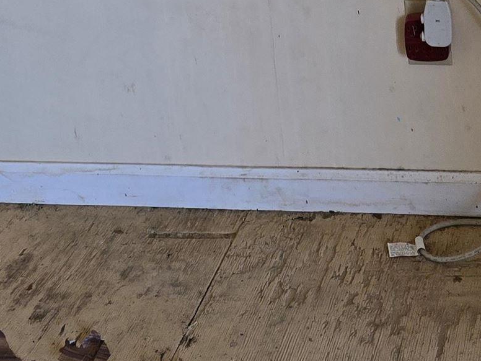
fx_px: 1264
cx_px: 366
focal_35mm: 91
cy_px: -265
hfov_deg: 21.3
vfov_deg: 14.5
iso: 80
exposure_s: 1/180
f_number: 1.7
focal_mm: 6.3
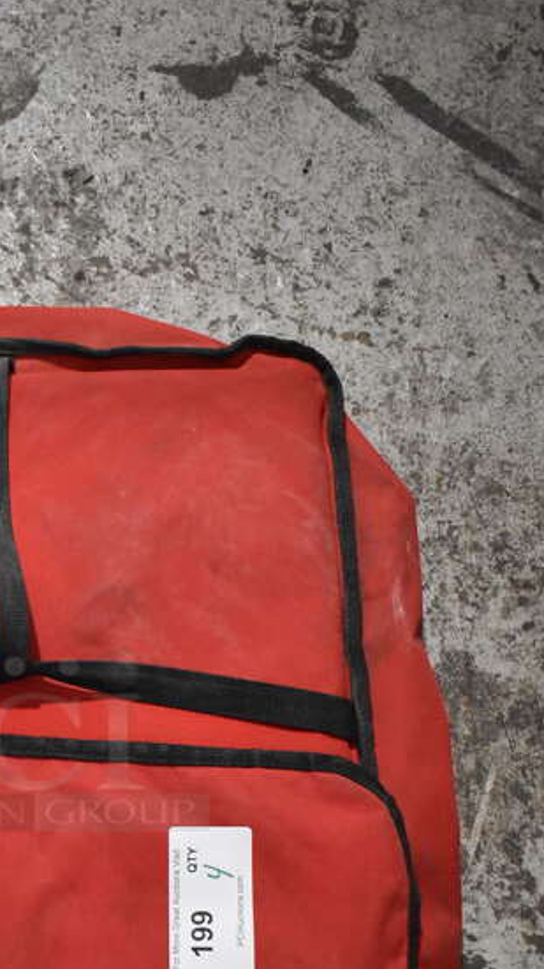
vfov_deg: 42.3
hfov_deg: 24.4
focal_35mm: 47
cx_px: 14
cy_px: 739
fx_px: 1206
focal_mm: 18
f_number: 3.5
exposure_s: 1/125
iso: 2800
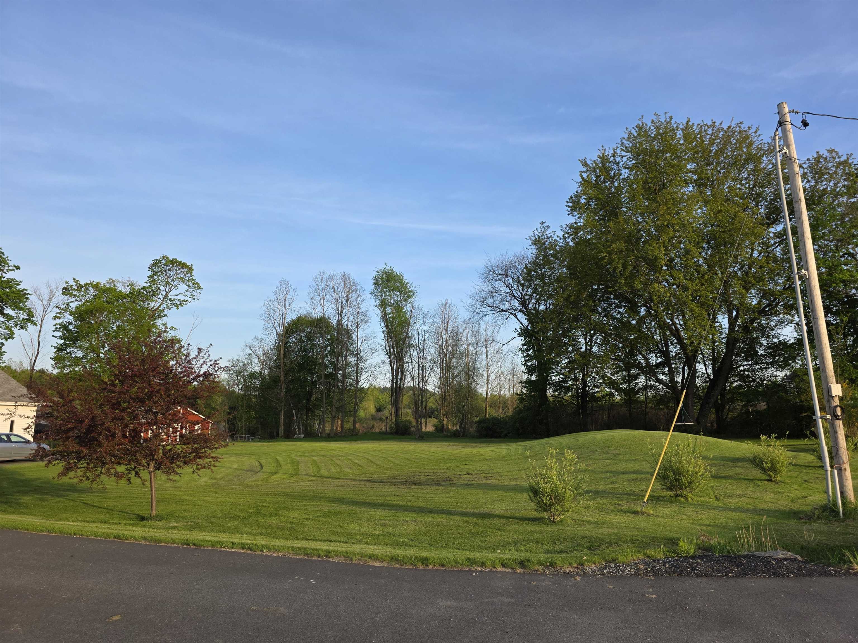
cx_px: 429
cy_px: 322
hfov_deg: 73.9
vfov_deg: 58.9
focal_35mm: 23
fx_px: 570
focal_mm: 6.3
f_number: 1.7
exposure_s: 1/1614
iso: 80
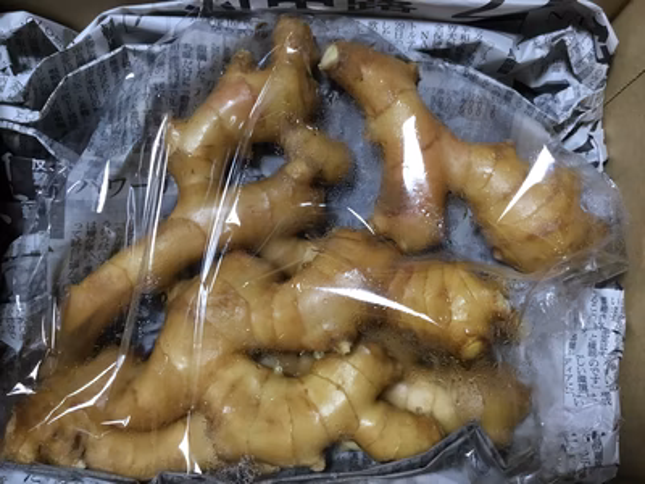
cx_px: 322
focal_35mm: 31
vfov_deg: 45.4
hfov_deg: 58.4
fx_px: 578
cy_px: 242
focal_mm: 3.3
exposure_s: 1/30
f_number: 2.4
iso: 125
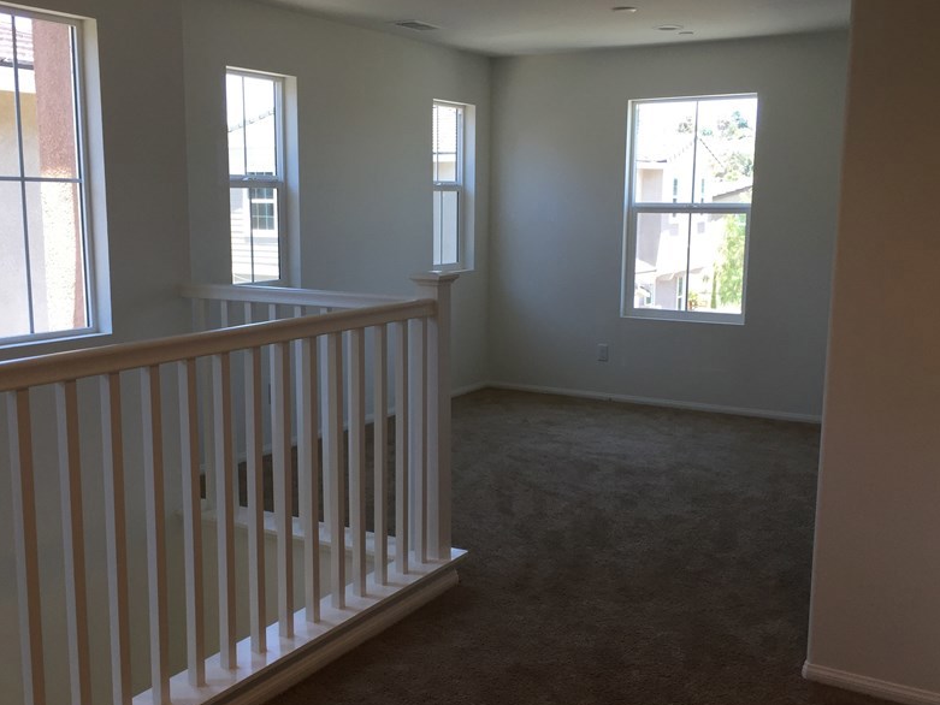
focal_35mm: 38
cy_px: 375
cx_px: 442
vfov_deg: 37.7
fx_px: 1032
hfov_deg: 48.9
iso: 50
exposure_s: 1/120
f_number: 2.2
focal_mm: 4.15
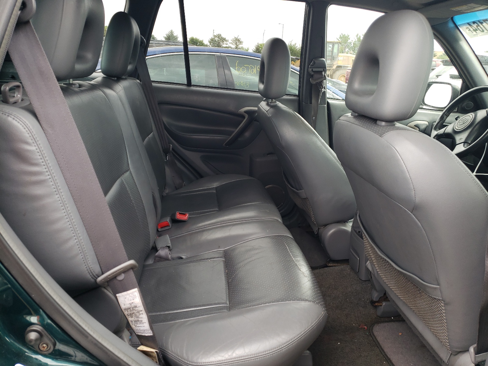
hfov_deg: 67.3
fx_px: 367
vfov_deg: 53.1
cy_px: 183
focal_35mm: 26
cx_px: 244
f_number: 1.5
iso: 51
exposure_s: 1/120
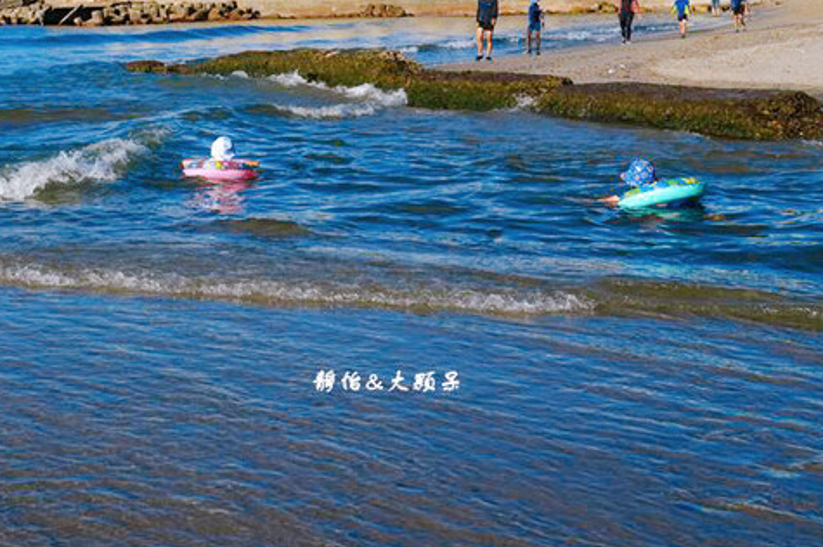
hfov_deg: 28.7
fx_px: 1553
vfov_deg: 19.7
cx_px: 104
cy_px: 71
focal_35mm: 68
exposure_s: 1/1250
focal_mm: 38
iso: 320
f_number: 8
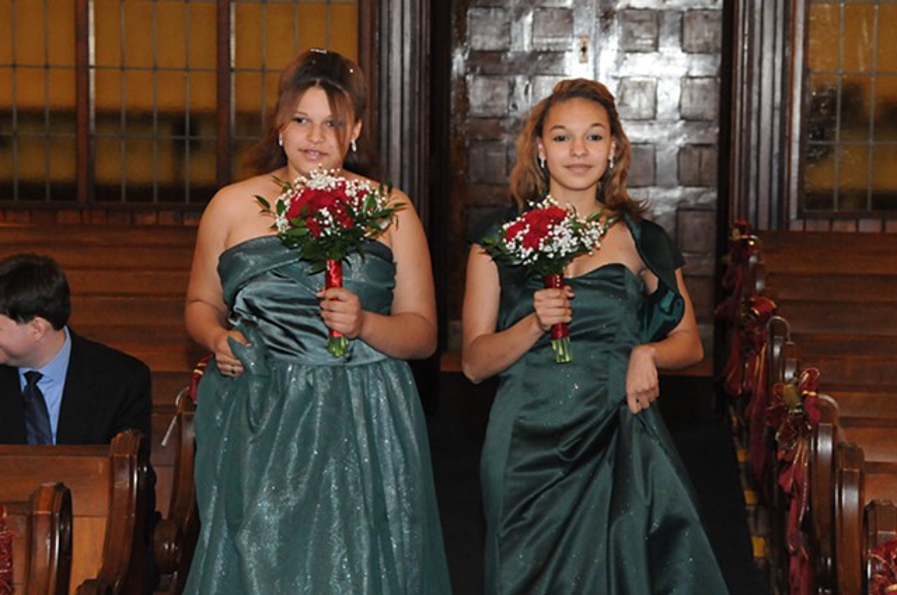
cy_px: 298
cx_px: 448
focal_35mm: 102
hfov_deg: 20.0
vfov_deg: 13.4
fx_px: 2538
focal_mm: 68
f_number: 5
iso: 3200
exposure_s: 1/125
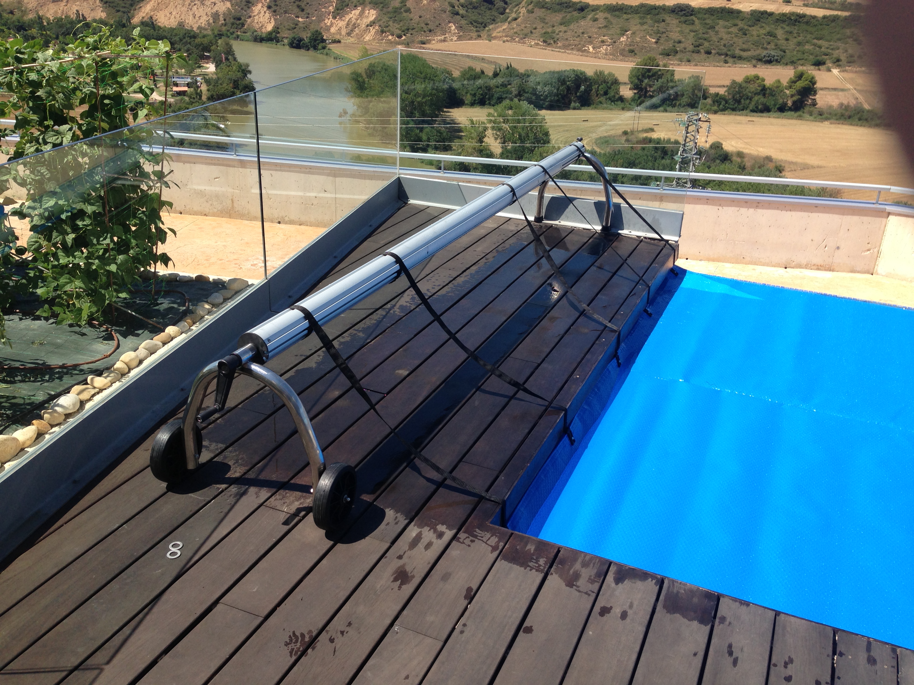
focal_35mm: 33
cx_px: 457
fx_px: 871
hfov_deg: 55.4
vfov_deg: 42.9
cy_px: 342
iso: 50
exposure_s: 1/1043
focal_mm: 4.13
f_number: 2.4
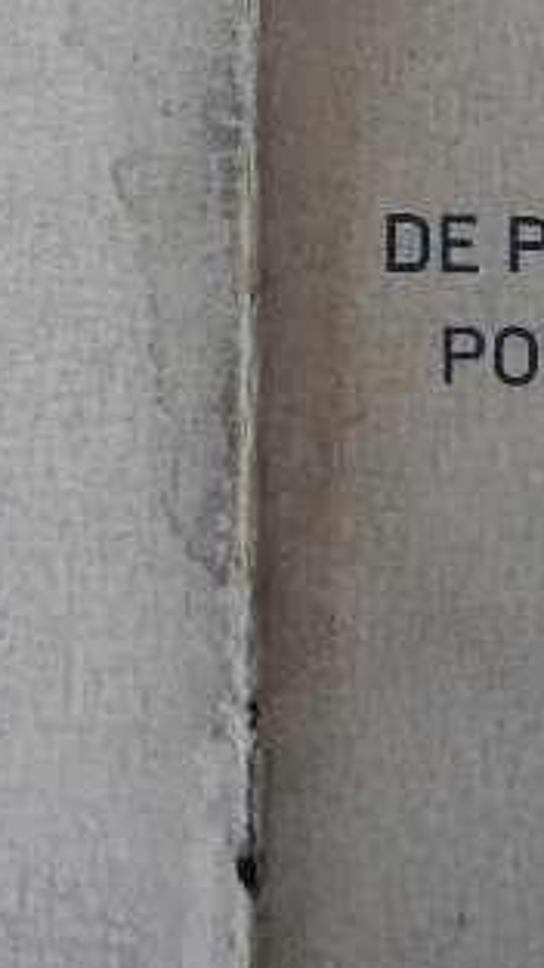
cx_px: 306
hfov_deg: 13.6
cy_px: 96
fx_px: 2283
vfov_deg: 23.3
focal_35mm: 89
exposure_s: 1/30
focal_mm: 4.5
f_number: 3.5
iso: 220
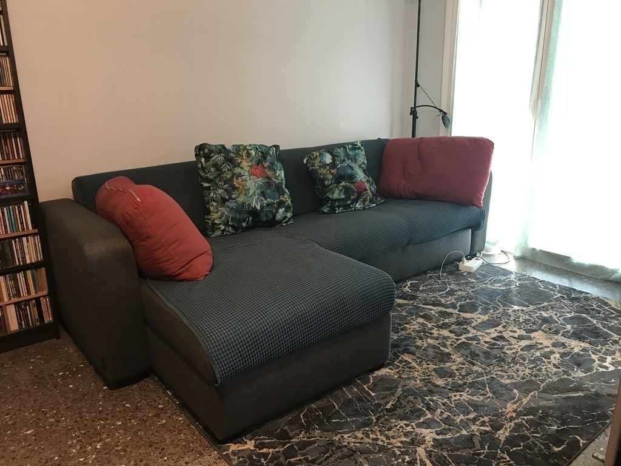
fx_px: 502
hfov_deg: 63.4
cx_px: 310
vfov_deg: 49.7
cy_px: 233
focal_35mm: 28
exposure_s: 1/17
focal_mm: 3.99
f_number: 1.8
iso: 80
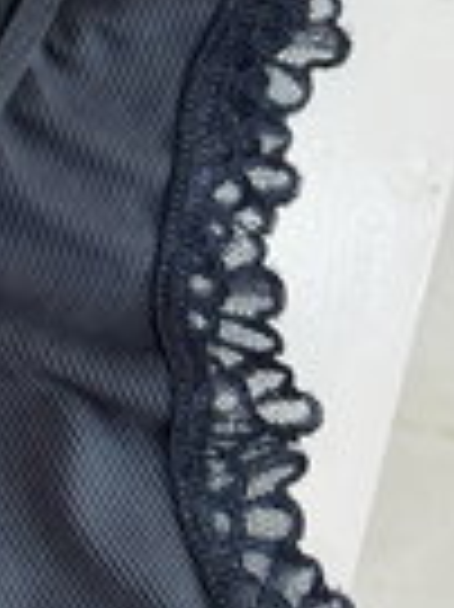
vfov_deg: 19.1
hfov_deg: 13.8
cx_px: -364
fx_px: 1664
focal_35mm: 95
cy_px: -182
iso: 125
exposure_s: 1/100
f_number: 1.78
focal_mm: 6.76
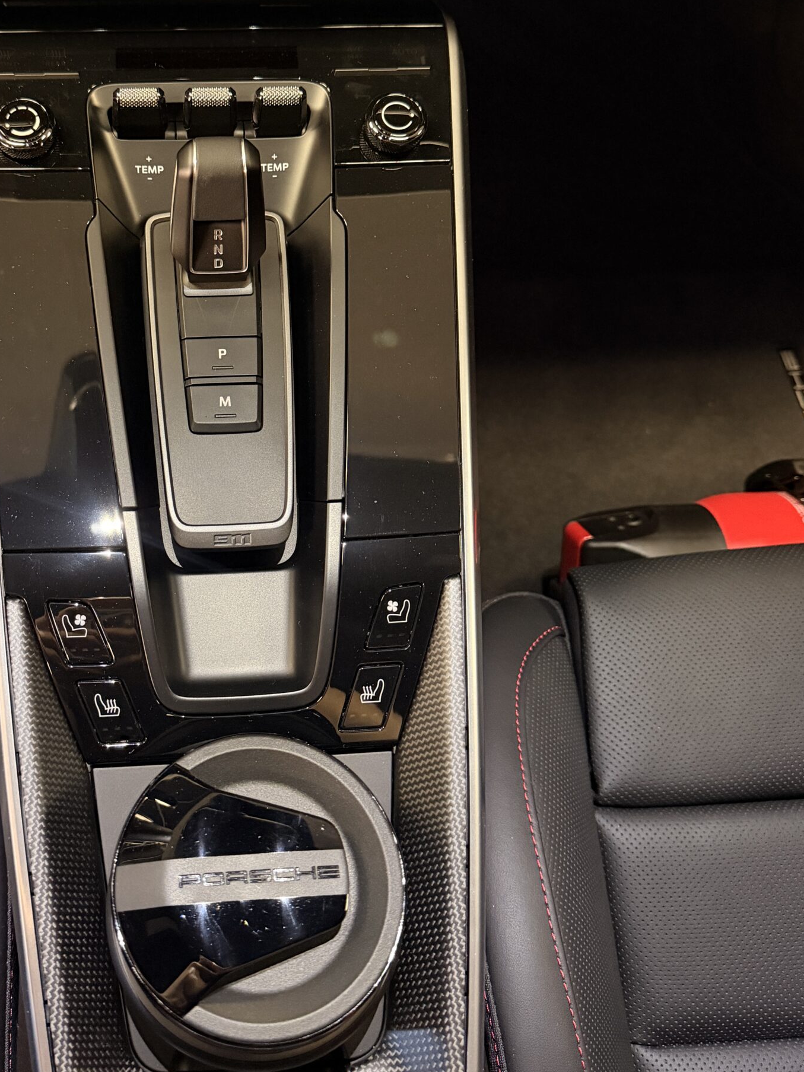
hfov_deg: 41.1
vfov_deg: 53.5
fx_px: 1053
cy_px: 420
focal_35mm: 34
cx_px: 249
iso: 800
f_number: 1.78
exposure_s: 1/40
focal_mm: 6.76
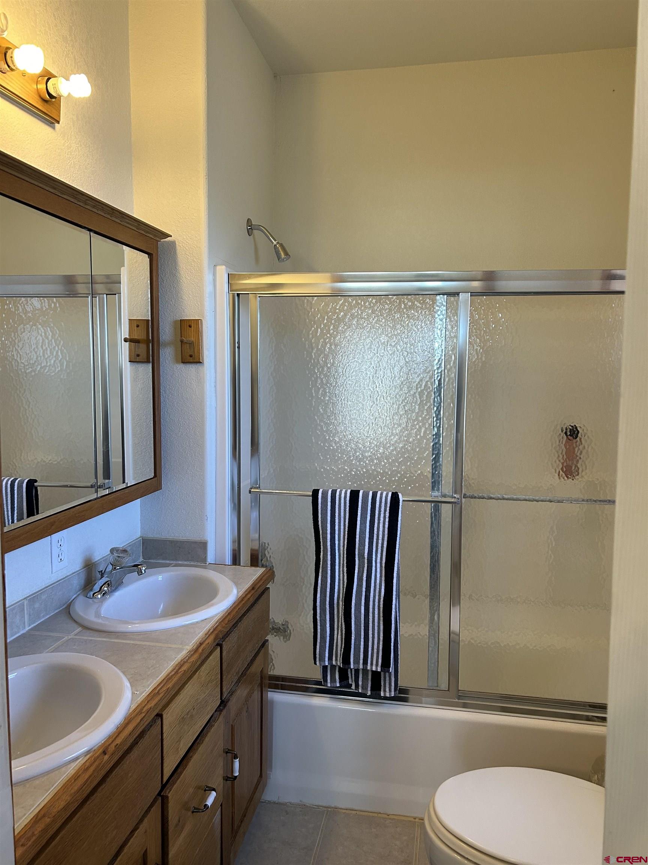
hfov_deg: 53.1
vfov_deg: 67.3
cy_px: 432
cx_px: 324
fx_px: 649
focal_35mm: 26
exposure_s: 1/120
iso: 125
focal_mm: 5.7
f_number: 1.5
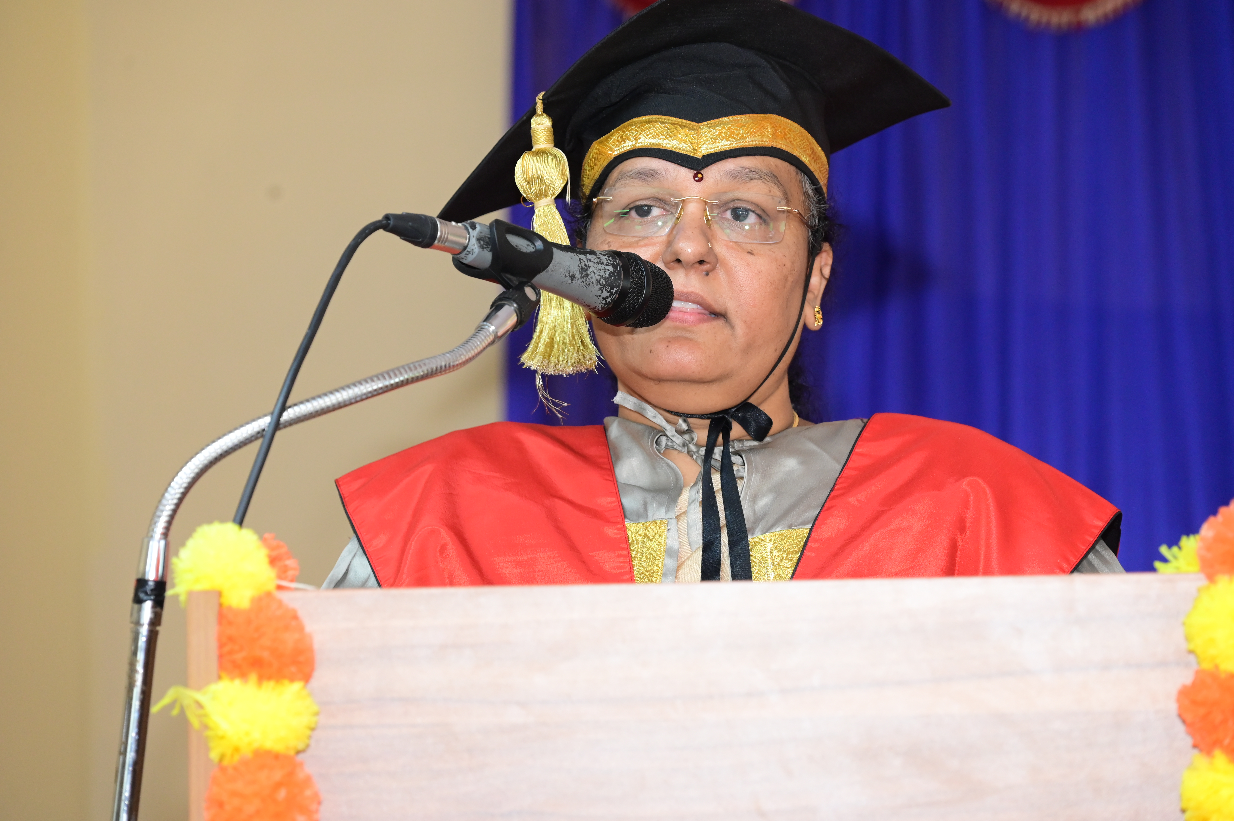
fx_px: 4111
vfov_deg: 11.4
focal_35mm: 120
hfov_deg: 17.1
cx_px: 617
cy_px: 410
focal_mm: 120
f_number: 5.6
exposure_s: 1/100
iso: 2500
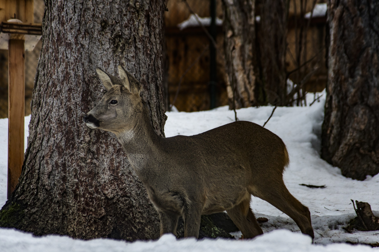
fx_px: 3948
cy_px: 126
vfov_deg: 3.7
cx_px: 190
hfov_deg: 5.5
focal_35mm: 375
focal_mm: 250
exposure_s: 1/100
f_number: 10
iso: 400
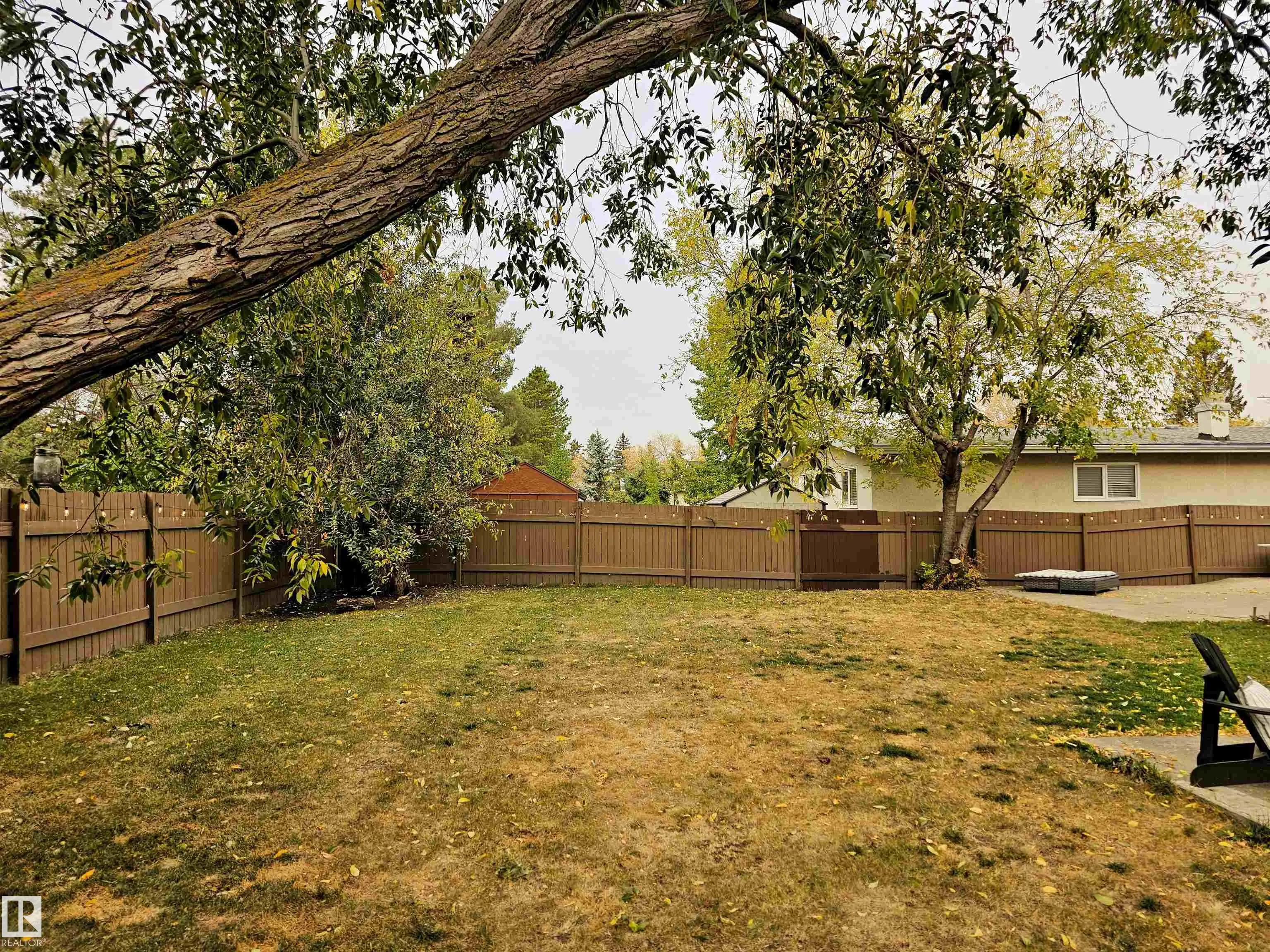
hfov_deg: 73.9
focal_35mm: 23
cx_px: 635
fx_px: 844
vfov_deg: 58.9
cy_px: 476
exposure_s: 1/161
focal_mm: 6.3
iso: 10
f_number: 1.7
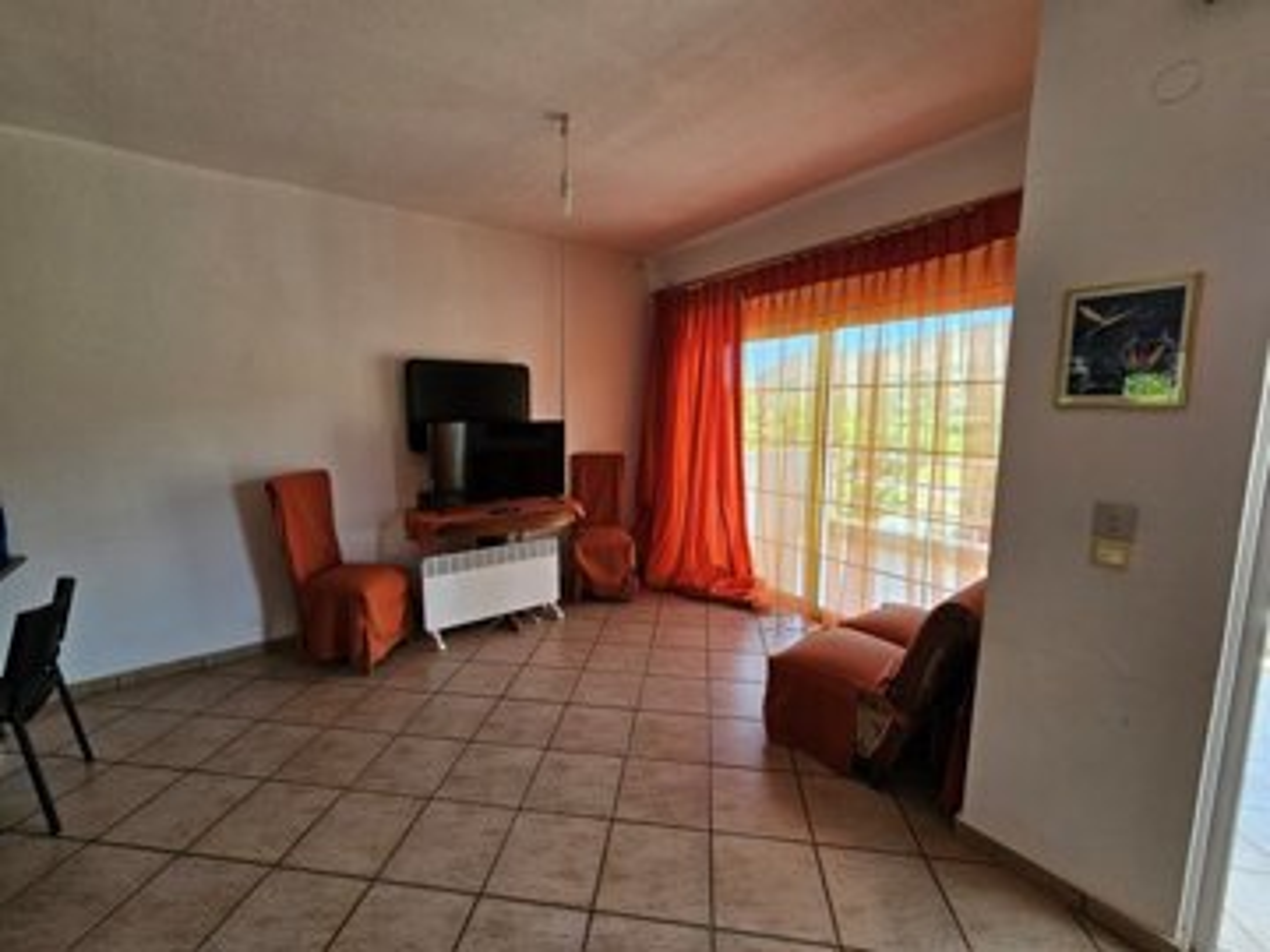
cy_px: 476
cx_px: 635
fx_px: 477
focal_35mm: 13
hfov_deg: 106.2
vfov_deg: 89.9
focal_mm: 2.2
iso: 80
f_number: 2.2
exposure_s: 1/100
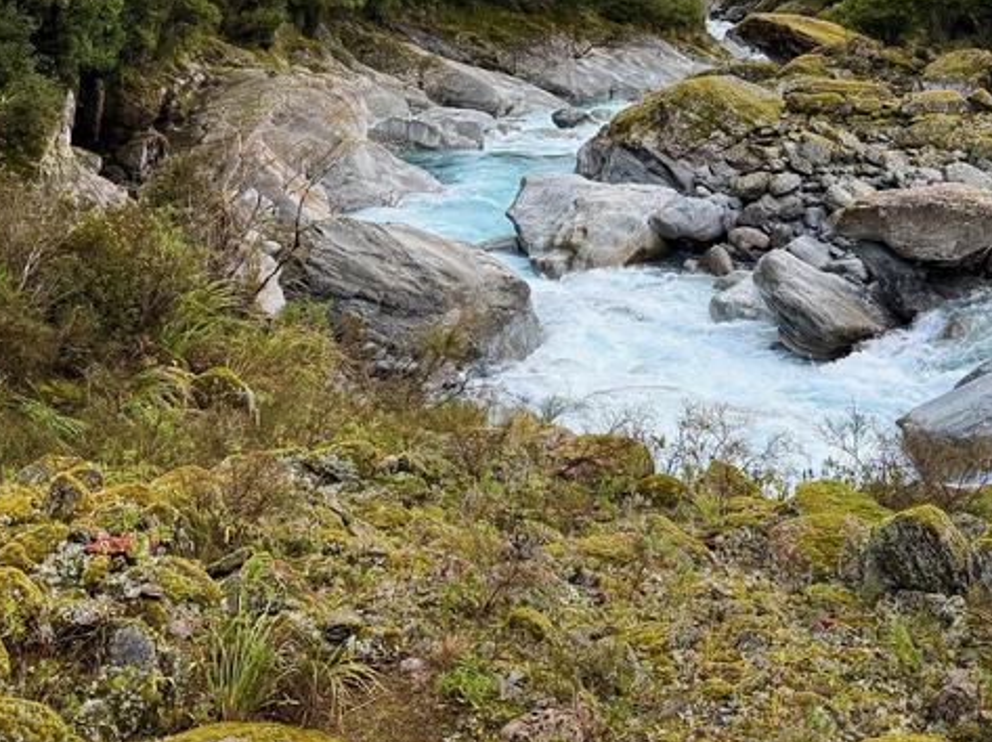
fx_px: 1489
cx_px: 543
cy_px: 57
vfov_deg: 26.9
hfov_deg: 36.8
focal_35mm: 52
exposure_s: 1/765
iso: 100
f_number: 1.78
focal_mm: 6.76
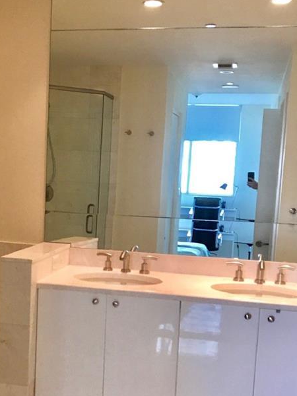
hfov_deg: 25.8
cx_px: 71
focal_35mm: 56
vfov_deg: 34.0
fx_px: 641
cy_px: 266
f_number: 1.8
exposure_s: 1/30
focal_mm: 3.99
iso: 40
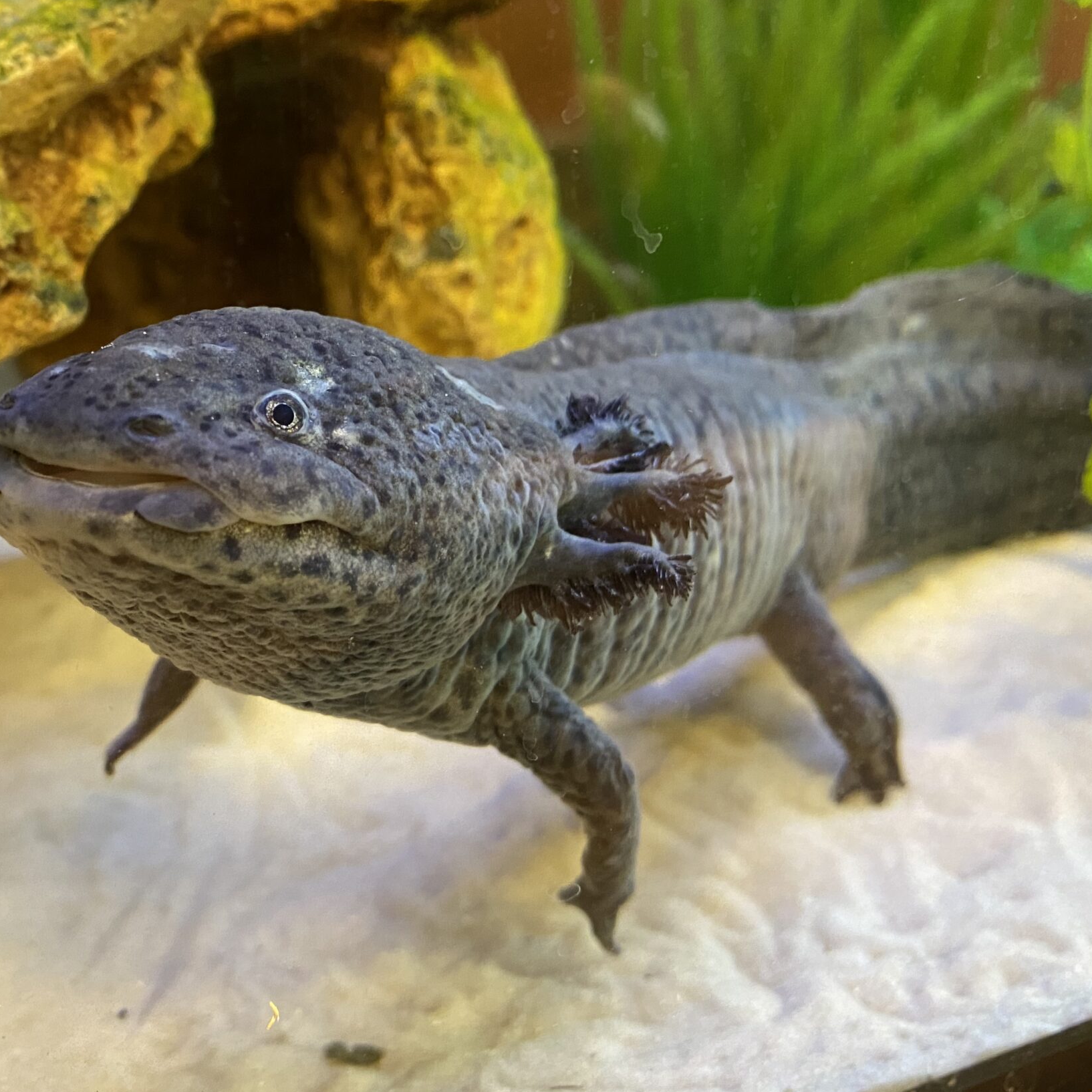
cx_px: 415
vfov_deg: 45.9
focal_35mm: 36
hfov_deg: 45.7
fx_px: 1285
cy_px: 458
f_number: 1.8
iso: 400
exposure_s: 1/40
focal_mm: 4.25
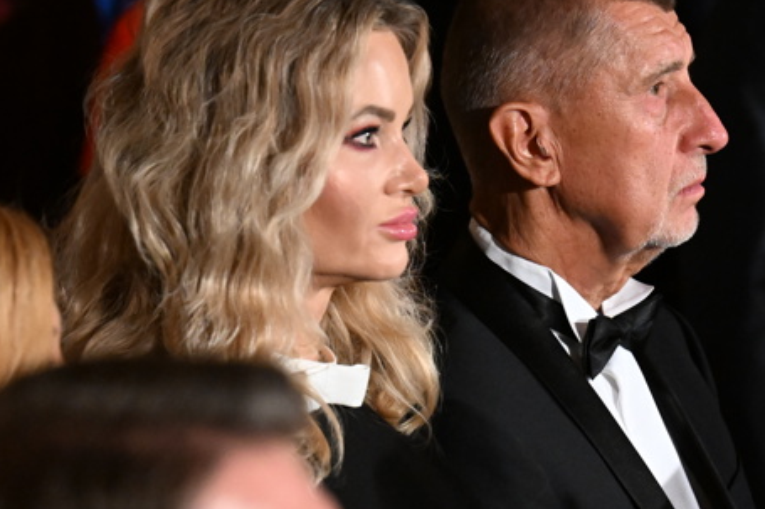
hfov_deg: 5.7
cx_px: 360
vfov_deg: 3.8
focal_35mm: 364
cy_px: 244
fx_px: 7732
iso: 6400
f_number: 5.6
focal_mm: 160
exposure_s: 1/160
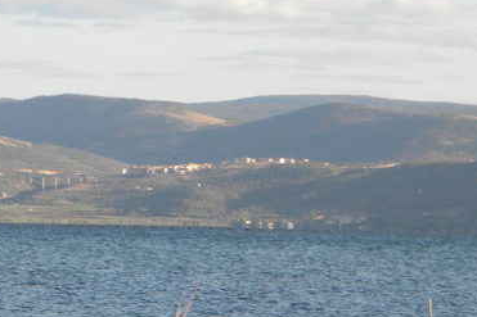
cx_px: 289
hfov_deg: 9.1
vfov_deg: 6.1
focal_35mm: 226
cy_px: 158
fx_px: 2993
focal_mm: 19
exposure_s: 1/230
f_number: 4.7
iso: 80
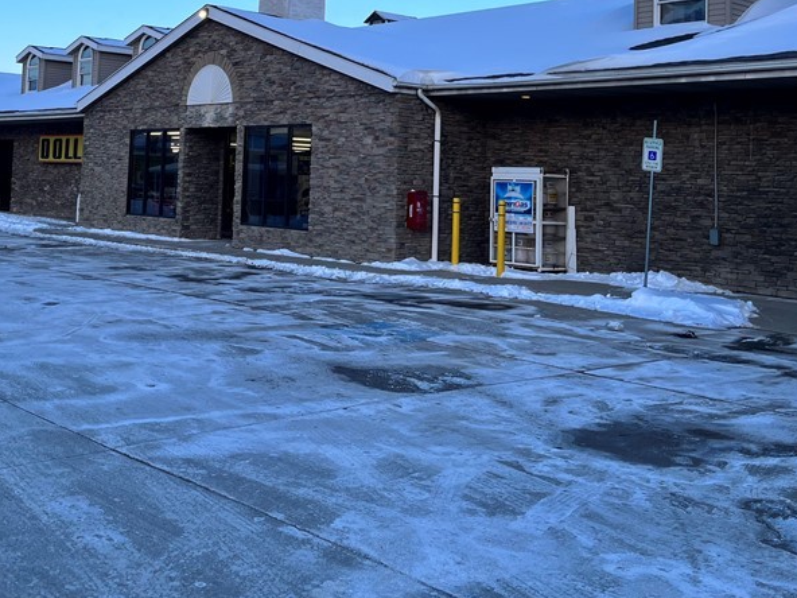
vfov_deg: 31.0
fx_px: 1036
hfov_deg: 41.8
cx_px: 299
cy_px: 86
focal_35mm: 45
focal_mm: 5.1
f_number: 1.6
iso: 50
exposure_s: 1/891
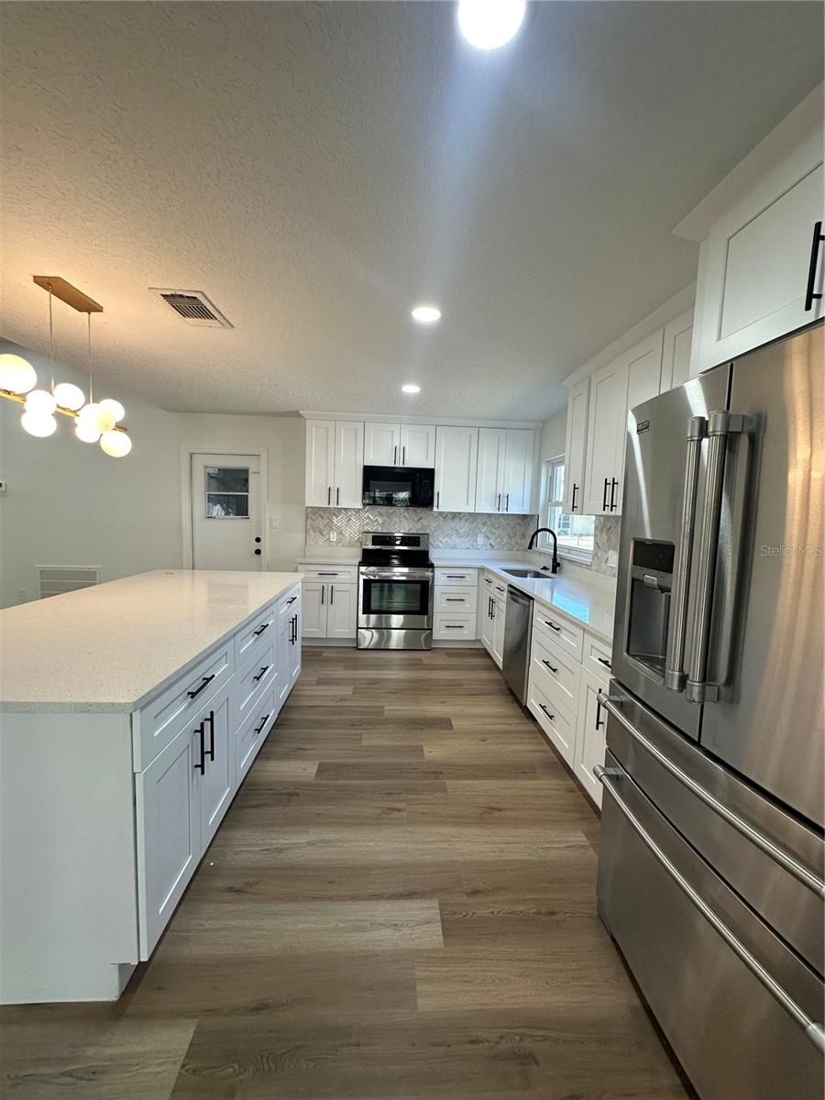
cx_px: 412
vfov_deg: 102.1
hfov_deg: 85.7
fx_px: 445
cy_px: 550
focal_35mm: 14
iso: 160
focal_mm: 2.22
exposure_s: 1/120
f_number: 2.2
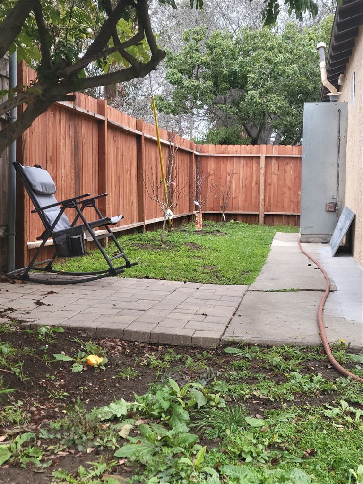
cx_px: 182
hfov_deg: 49.7
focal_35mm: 28
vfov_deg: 63.4
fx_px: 391
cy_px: 242
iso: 25
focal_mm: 5.9
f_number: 2
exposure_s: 1/170
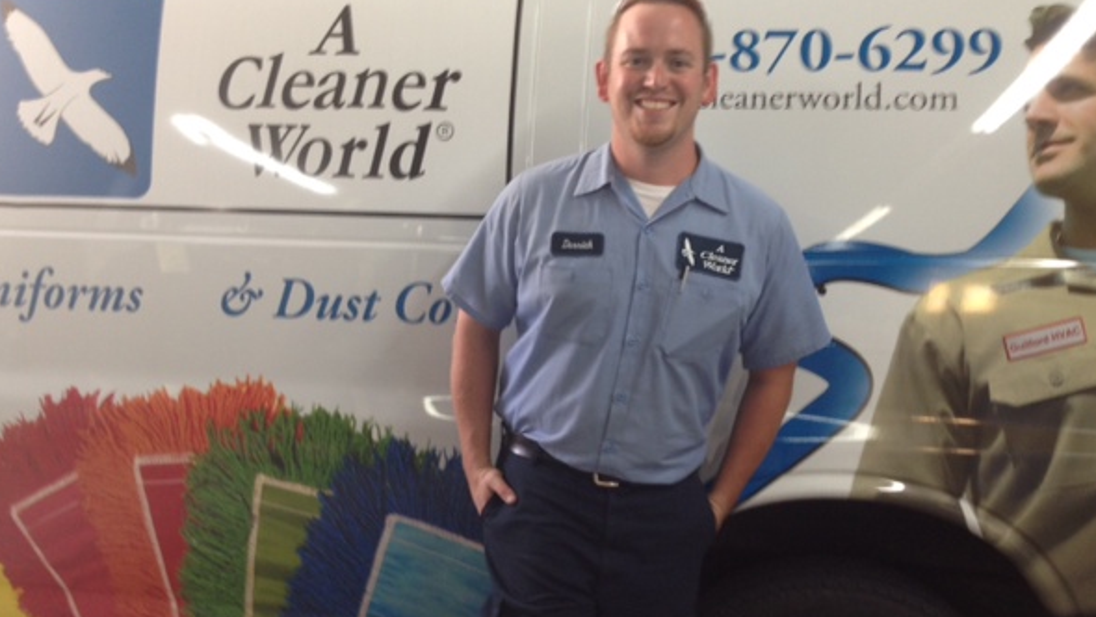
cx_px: 522
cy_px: 364
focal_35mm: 39
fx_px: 1134
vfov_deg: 30.4
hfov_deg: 51.6
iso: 64
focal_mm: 4.12
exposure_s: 1/20
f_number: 2.4
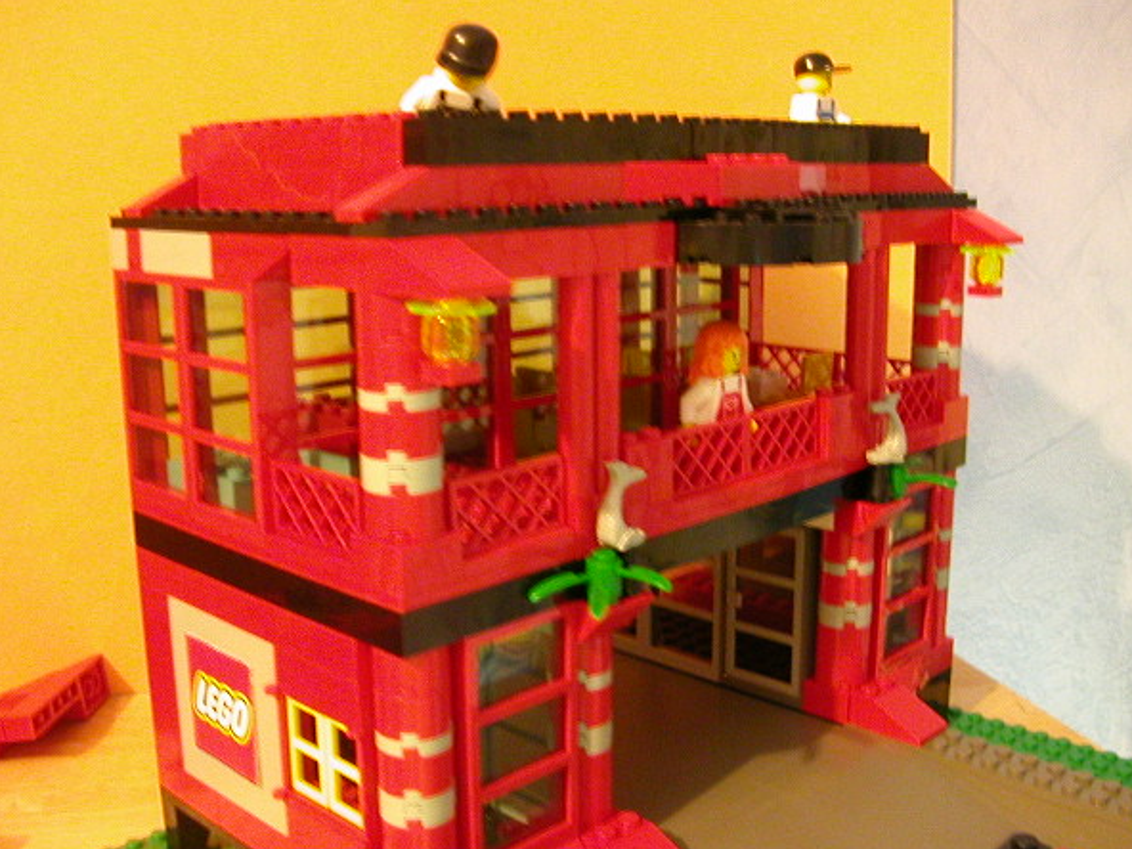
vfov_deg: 35.9
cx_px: 572
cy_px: 455
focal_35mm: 40
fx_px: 1308
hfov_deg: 46.8
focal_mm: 5.6
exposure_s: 1/2
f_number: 2.7
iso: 400
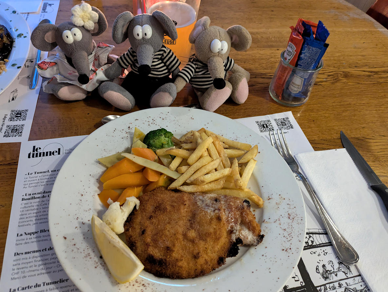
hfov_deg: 65.3
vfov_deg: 51.4
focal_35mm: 27
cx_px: 191
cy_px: 138
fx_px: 303
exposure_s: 1/25
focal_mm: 5.43
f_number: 1.89
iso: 713
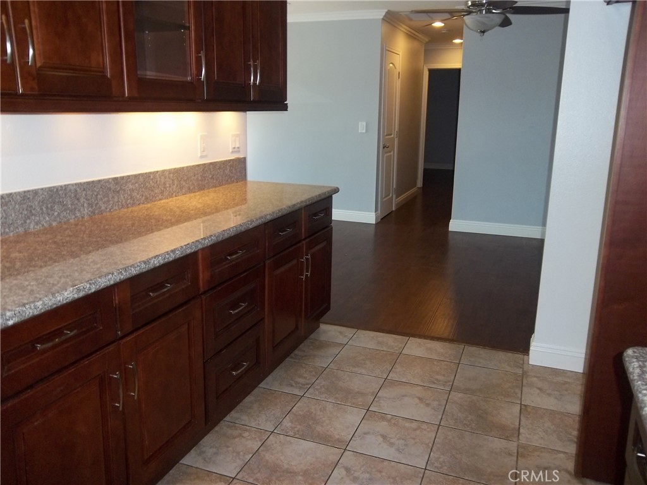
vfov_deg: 49.7
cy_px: 242
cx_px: 324
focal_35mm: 28
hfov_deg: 63.4
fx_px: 523
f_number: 3.5
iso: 160
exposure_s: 1/30
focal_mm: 5.05
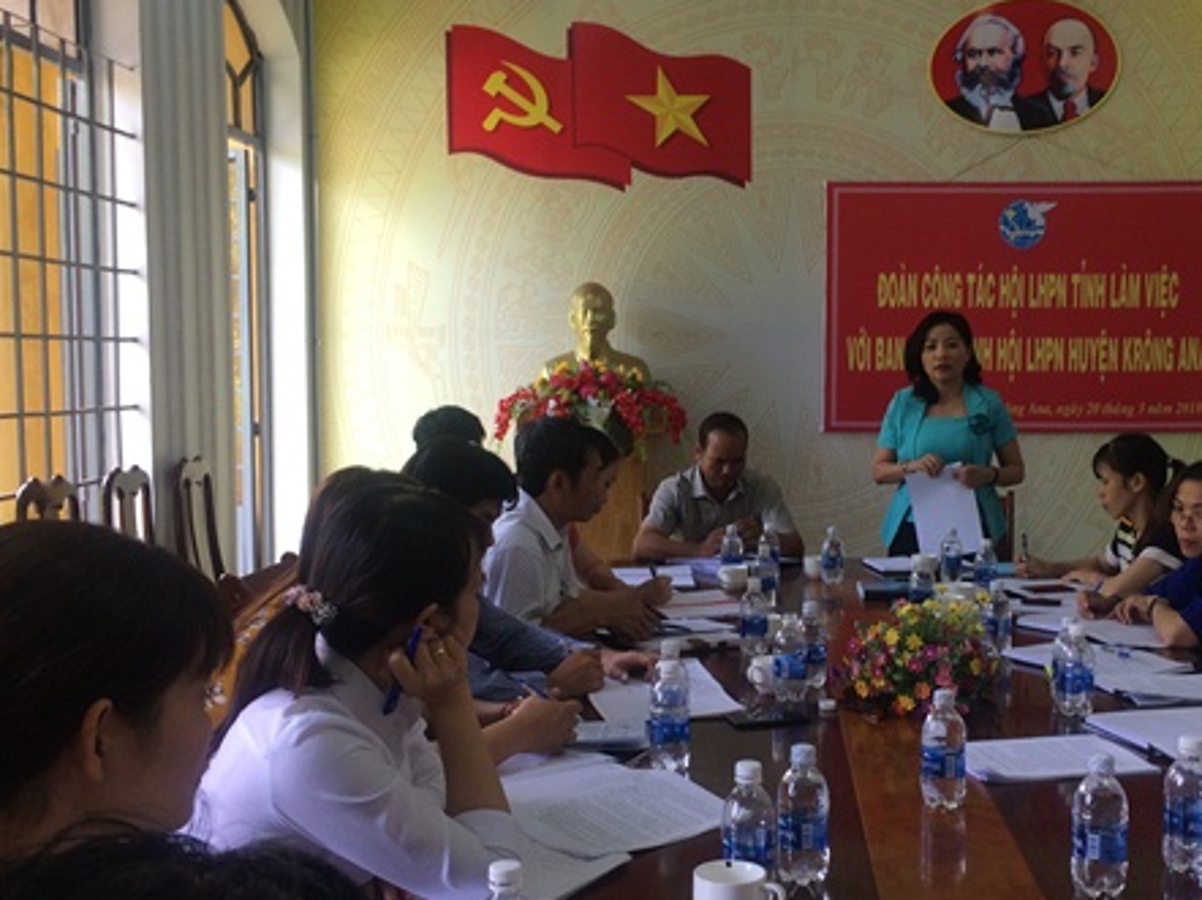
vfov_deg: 34.3
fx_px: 1458
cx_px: 734
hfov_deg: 44.5
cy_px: 476
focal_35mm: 42
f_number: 2.2
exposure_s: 1/50
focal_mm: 4.15
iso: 50
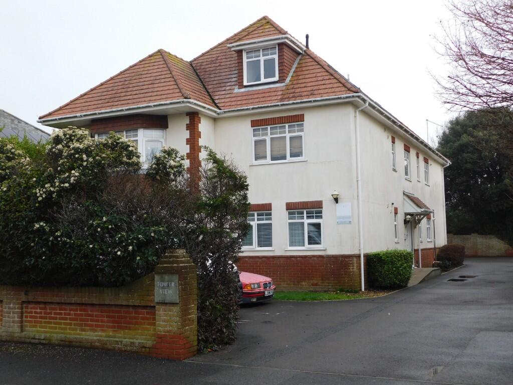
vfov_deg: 36.0
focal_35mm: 40
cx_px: 256
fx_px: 593
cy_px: 192
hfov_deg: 46.8
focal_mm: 7.1
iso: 125
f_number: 3.6
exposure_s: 1/125
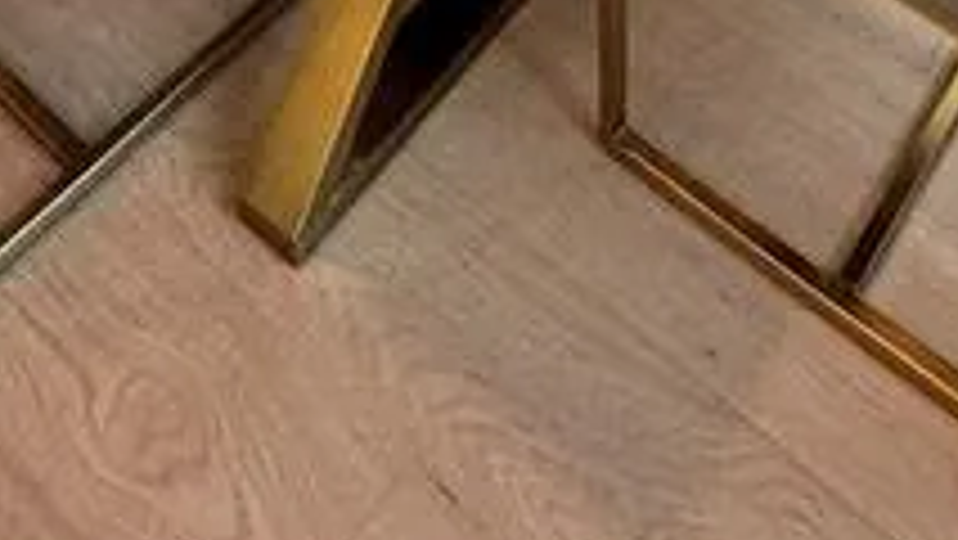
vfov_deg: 12.4
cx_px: 715
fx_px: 1398
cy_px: -976
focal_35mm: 55
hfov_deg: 37.0
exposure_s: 1/120
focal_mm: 2.22
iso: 125
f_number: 2.2
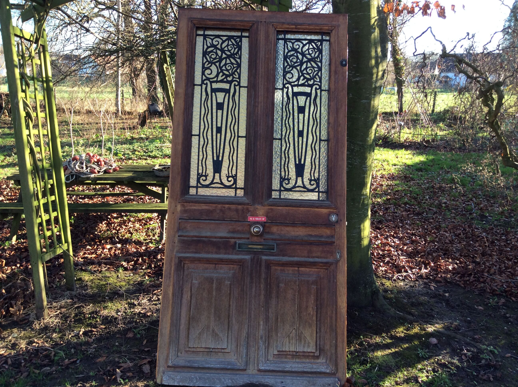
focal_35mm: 32
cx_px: 259
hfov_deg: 56.9
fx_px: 478
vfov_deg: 44.1
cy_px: 194
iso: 32
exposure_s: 1/163
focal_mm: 3.3
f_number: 2.4
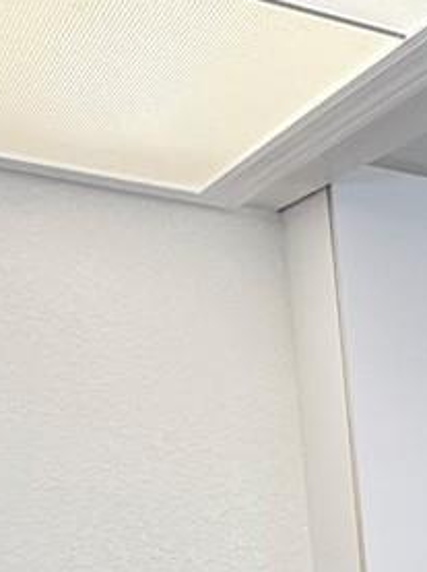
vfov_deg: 21.1
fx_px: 1335
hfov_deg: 11.3
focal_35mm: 81
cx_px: 1264
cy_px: 807
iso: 160
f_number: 2.2
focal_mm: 2.22
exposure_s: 1/120
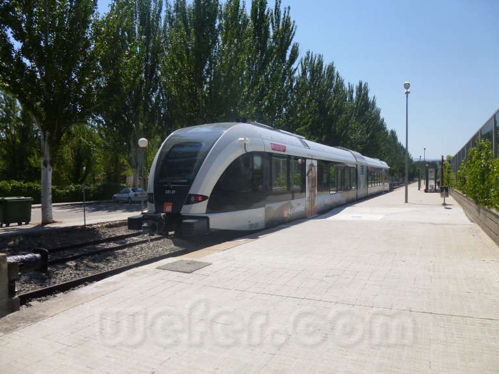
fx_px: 360
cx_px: 250
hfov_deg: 69.4
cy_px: 187
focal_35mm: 25
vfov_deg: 54.9
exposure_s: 1/200
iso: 160
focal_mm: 4.5
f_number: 9
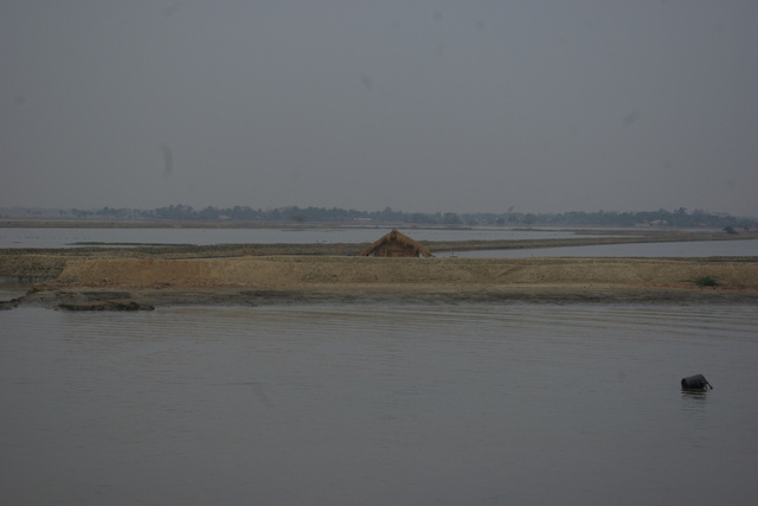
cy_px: 253
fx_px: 1737
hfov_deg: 24.6
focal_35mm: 82
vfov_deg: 16.6
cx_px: 379
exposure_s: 1/125
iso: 100
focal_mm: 55
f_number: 8
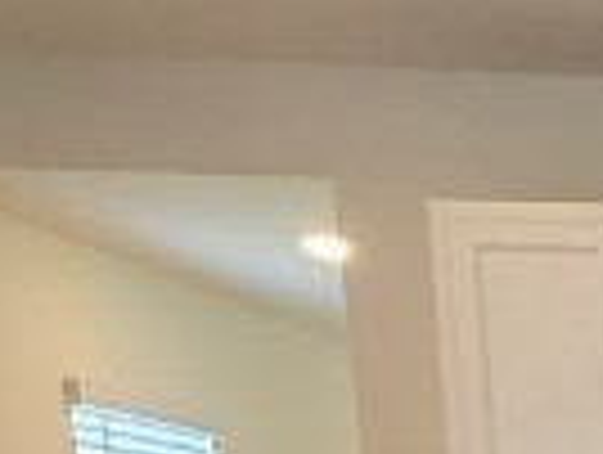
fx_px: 1728
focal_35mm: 99
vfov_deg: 13.4
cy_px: 823
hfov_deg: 13.5
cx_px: 1498
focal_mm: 1.7
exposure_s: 1/60
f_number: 2.2
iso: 125
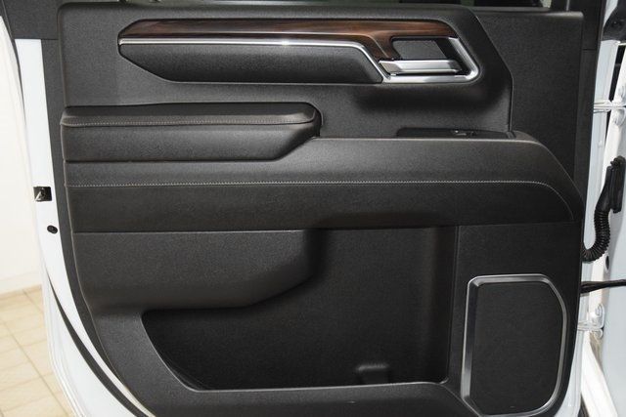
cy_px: 208
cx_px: 313
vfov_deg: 35.5
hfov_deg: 51.3
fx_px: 652
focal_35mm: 38
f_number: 3.8
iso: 3200
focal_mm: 25
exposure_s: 1/100
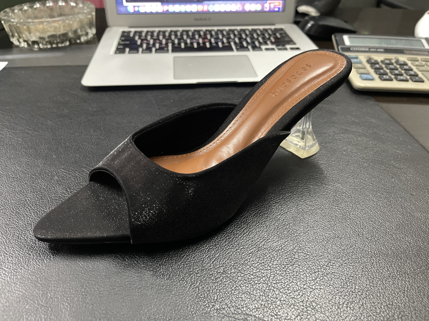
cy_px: 160
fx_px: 322
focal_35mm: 26
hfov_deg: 67.3
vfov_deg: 53.1
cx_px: 214
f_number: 1.6
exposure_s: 1/25
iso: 800
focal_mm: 5.1
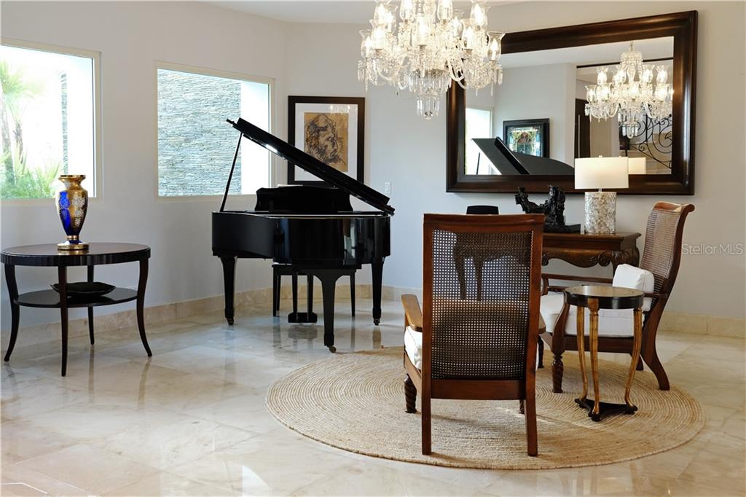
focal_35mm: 29
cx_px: 373
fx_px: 601
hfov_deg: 63.7
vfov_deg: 44.9
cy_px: 248
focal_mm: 19.6
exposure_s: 1/60
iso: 1250
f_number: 3.6
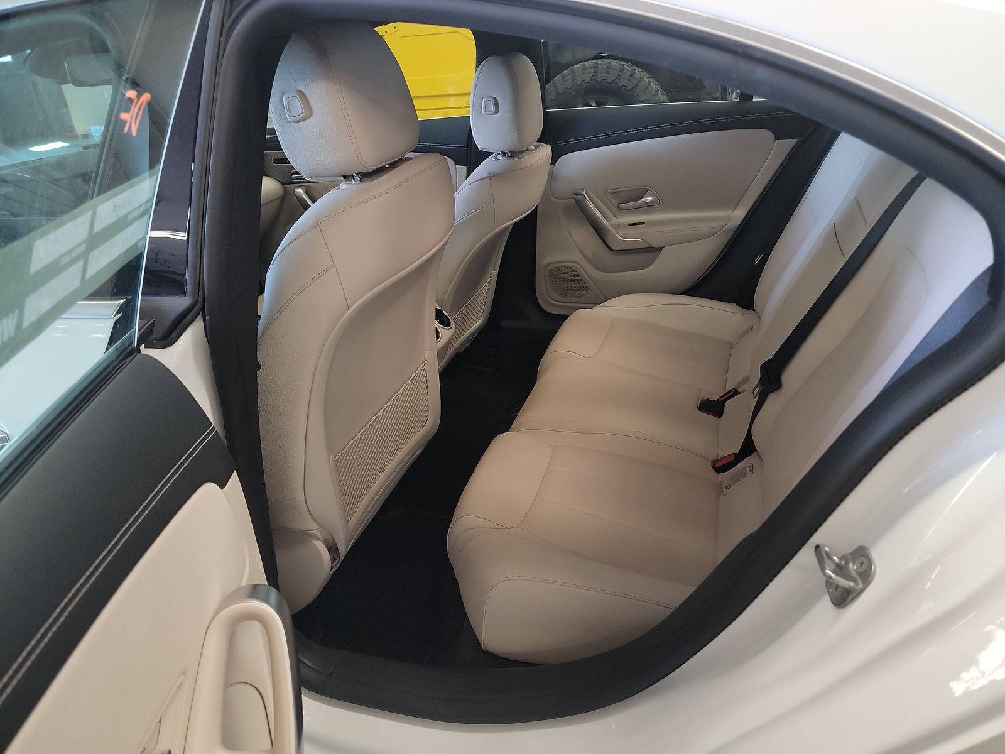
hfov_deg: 71.6
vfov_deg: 56.8
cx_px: 502
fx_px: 697
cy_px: 377
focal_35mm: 24
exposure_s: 1/59
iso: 357
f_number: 1.8
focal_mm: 6.7
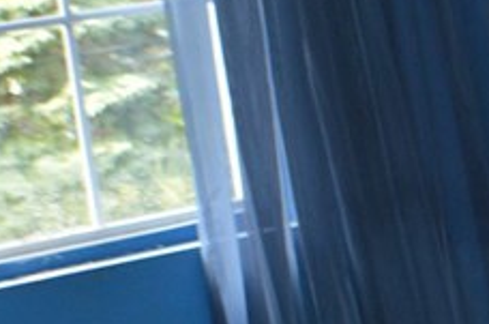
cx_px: 949
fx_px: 3104
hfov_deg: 8.6
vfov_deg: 5.9
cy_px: 416
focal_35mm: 229
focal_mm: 32
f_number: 4.8
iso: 640
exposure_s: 1/60
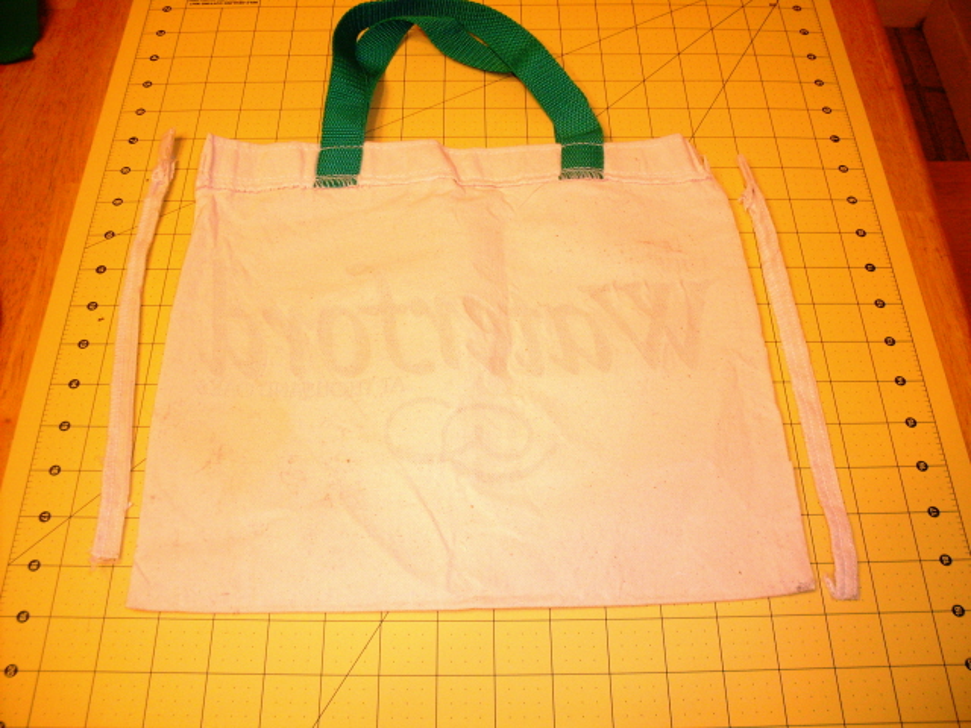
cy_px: 364
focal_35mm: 38
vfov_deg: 37.7
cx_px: 486
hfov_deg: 49.0
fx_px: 1066
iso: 100
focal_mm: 6.3
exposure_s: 1/45
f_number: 2.8
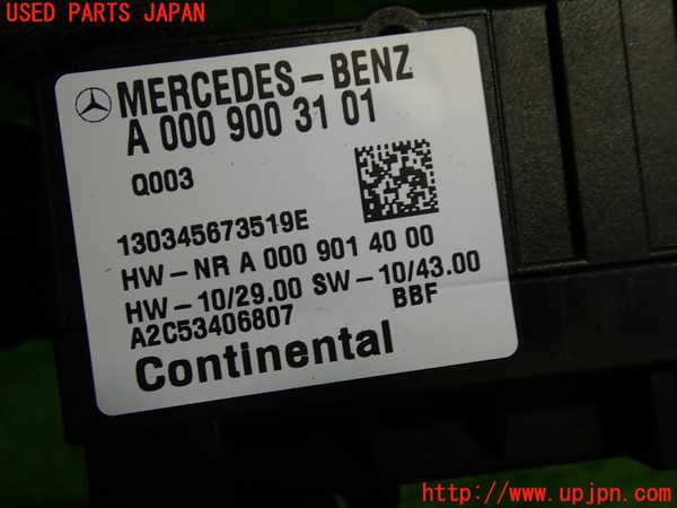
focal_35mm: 38
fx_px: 743
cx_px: 338
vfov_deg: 37.7
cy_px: 254
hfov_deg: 49.0
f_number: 2.7
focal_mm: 6.83
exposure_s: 1/80
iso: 125
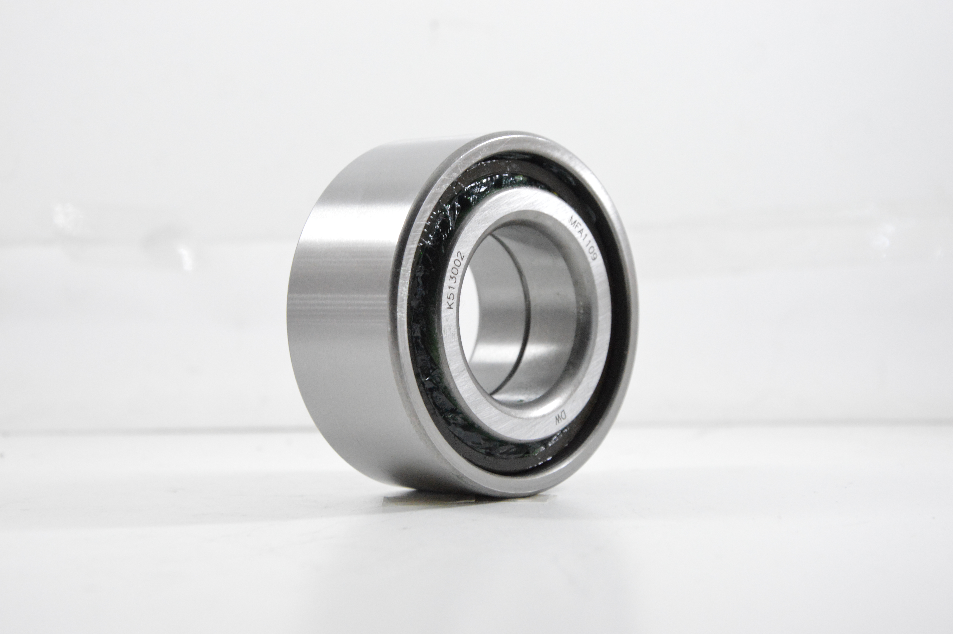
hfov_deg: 27.0
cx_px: 476
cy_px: 317
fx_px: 1984
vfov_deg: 18.1
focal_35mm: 75
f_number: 7.1
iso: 3200
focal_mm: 50
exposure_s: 1/100
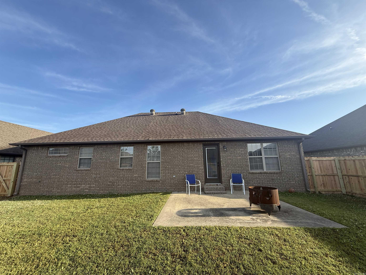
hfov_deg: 102.1
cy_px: 138
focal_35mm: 14
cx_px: 183
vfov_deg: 85.7
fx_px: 148
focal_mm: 2.22
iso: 50
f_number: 2.2
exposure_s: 1/679
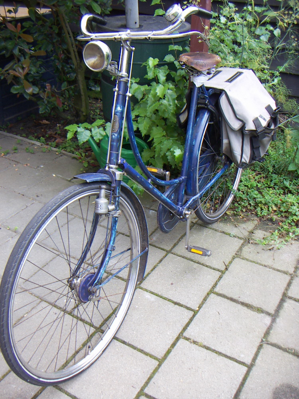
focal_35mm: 36
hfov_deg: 39.7
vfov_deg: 51.4
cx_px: 150
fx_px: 415
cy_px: 200
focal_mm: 4.7
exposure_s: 1/80
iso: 50
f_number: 2.8
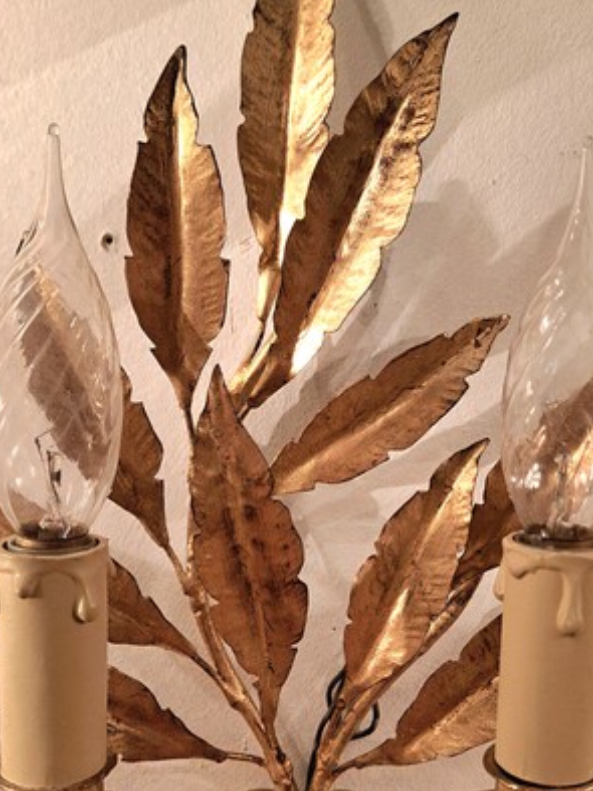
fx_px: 892
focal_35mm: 39
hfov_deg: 36.7
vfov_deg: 47.6
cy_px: 478
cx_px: 332
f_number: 1.8
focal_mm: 5.23
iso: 250
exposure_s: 1/50
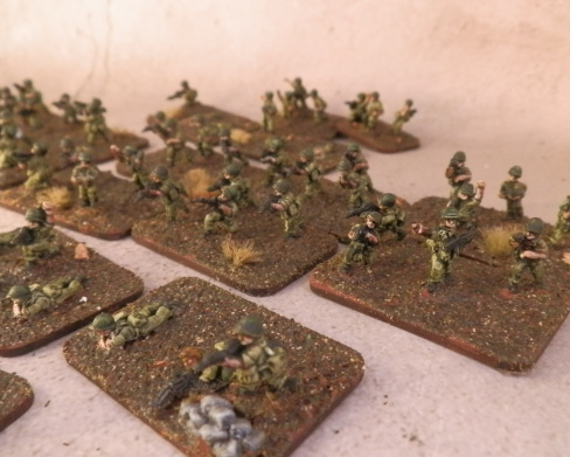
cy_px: 226
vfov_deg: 48.5
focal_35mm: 30
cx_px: 304
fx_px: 506
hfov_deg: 58.7
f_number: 3.1
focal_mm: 5
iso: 400
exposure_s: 1/60
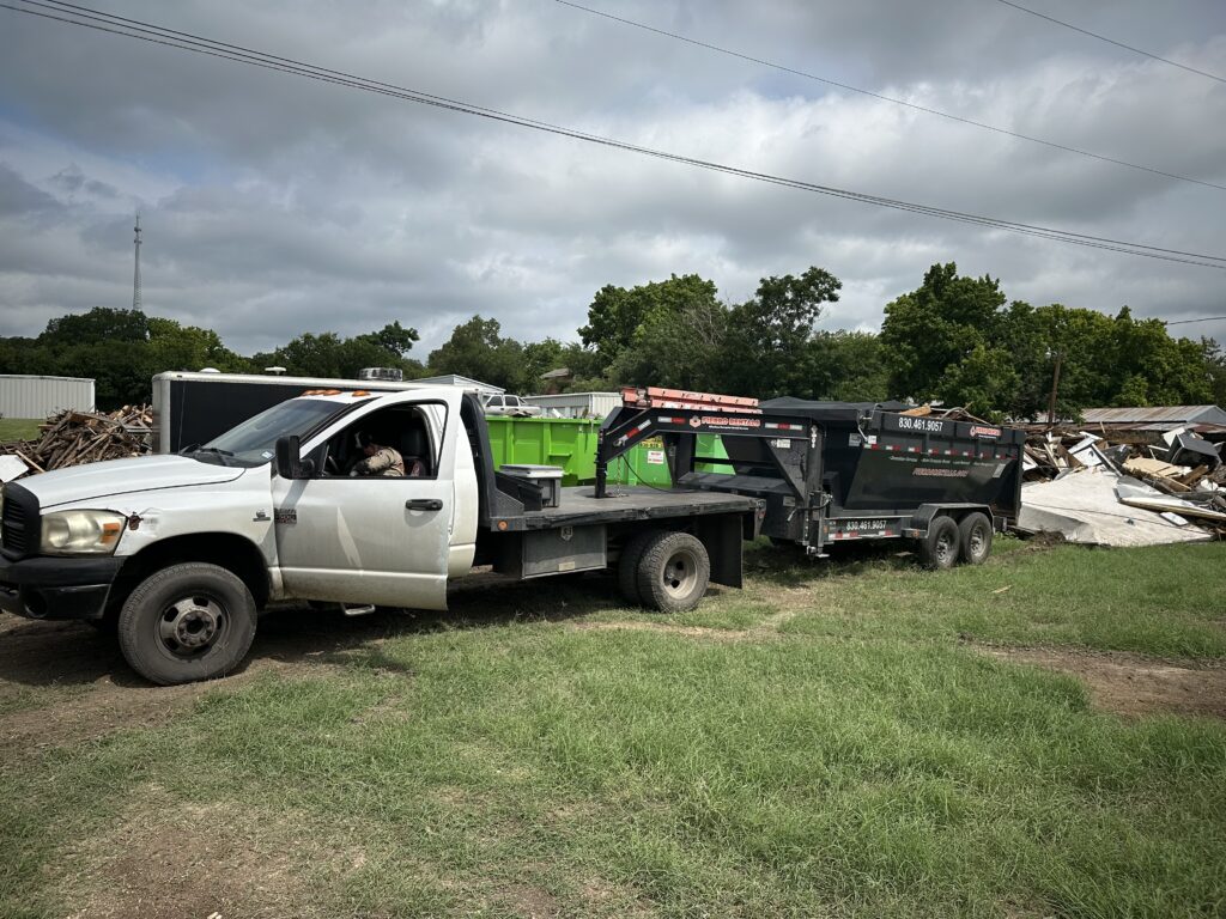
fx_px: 850
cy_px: 460
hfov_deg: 71.6
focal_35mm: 24
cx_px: 613
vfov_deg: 56.8
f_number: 1.78
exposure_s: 1/8197
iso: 80
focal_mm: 6.86
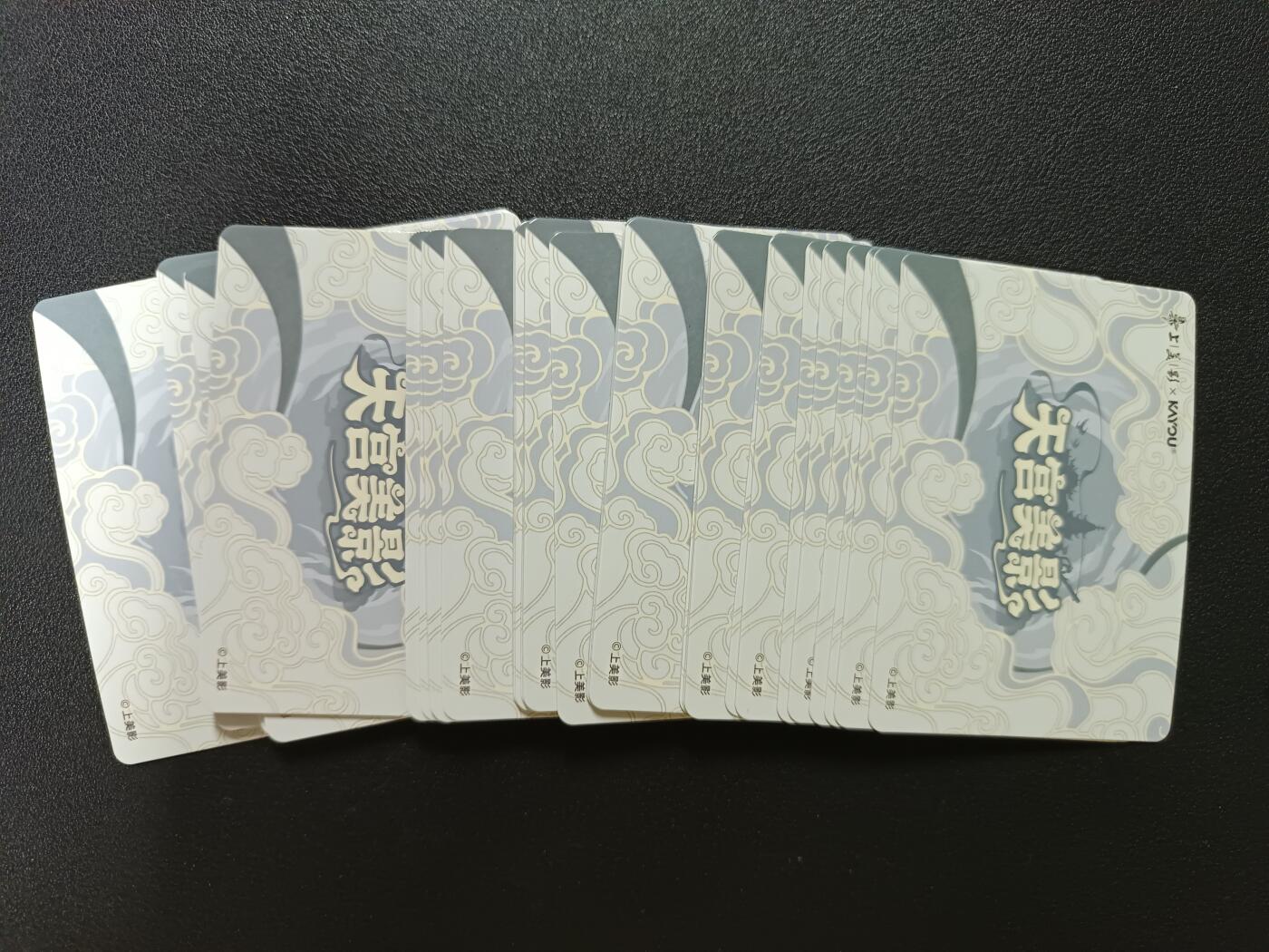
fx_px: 880
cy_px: 476
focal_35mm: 24
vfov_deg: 56.8
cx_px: 634
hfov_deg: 71.6
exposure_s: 1/50
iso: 1130
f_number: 1.7
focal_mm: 5.31
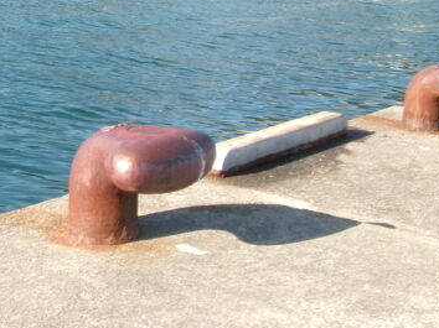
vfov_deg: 18.0
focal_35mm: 81
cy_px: 59
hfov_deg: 23.1
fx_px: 1027
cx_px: -1
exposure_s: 1/38
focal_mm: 5.1
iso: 100
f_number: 10.8
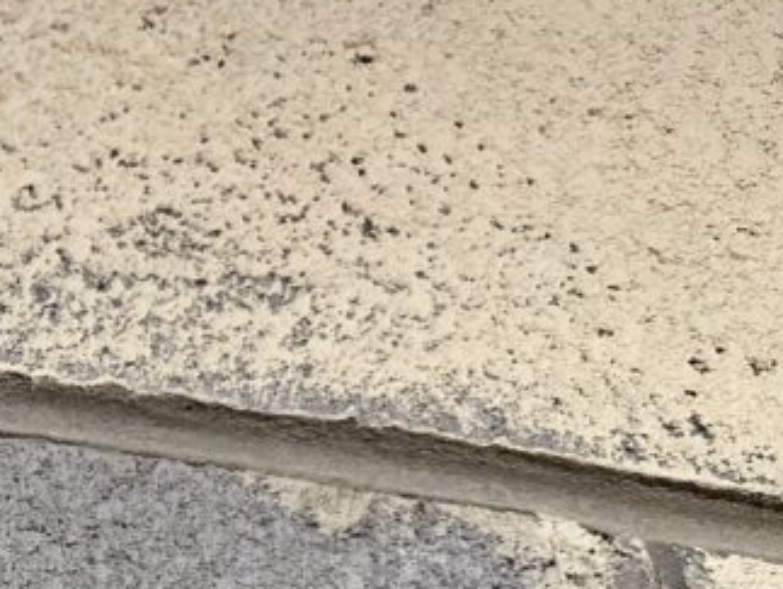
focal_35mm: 76
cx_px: -405
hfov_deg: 21.4
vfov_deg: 17.6
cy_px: 856
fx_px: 1721
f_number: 1.78
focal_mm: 6.86
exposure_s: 1/111
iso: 200
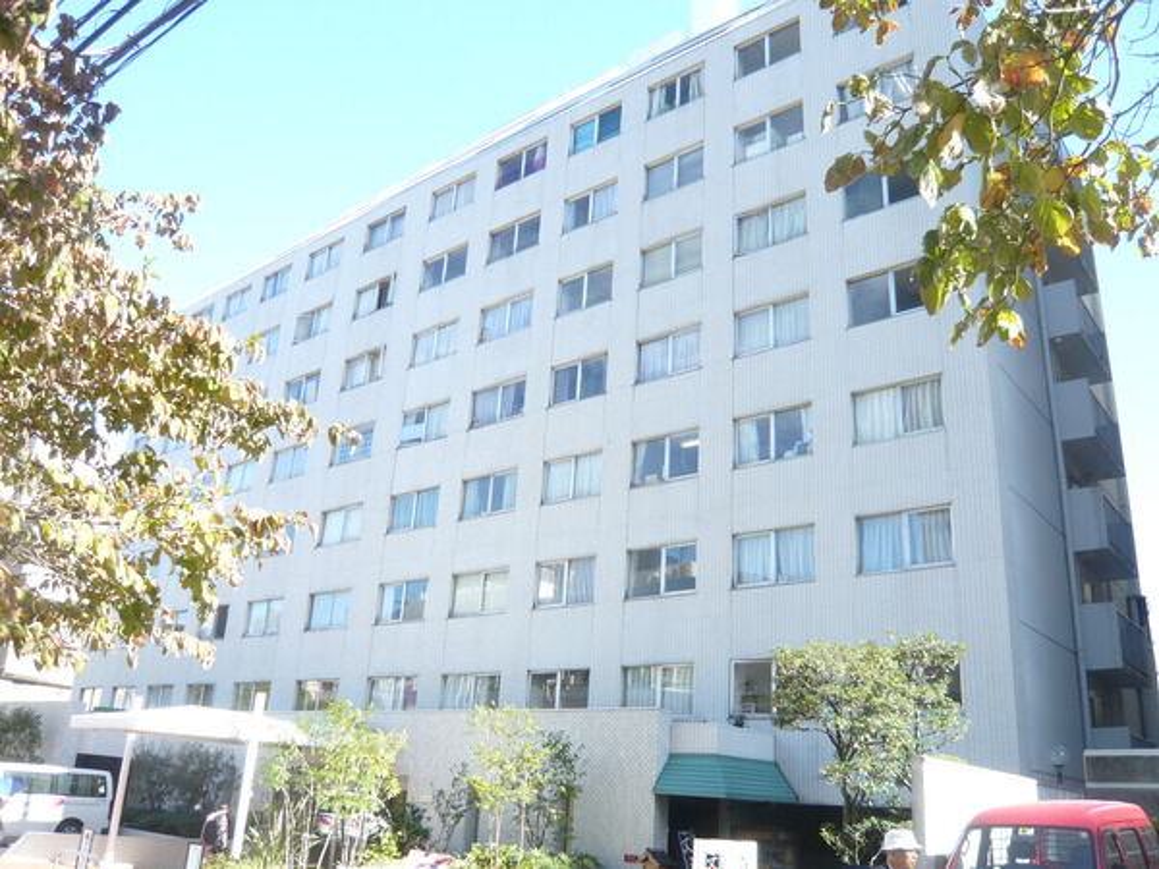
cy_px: 434
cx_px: 580
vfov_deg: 49.7
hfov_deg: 63.4
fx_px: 937
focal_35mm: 28
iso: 100
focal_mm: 4.6
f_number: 2.8
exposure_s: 1/160
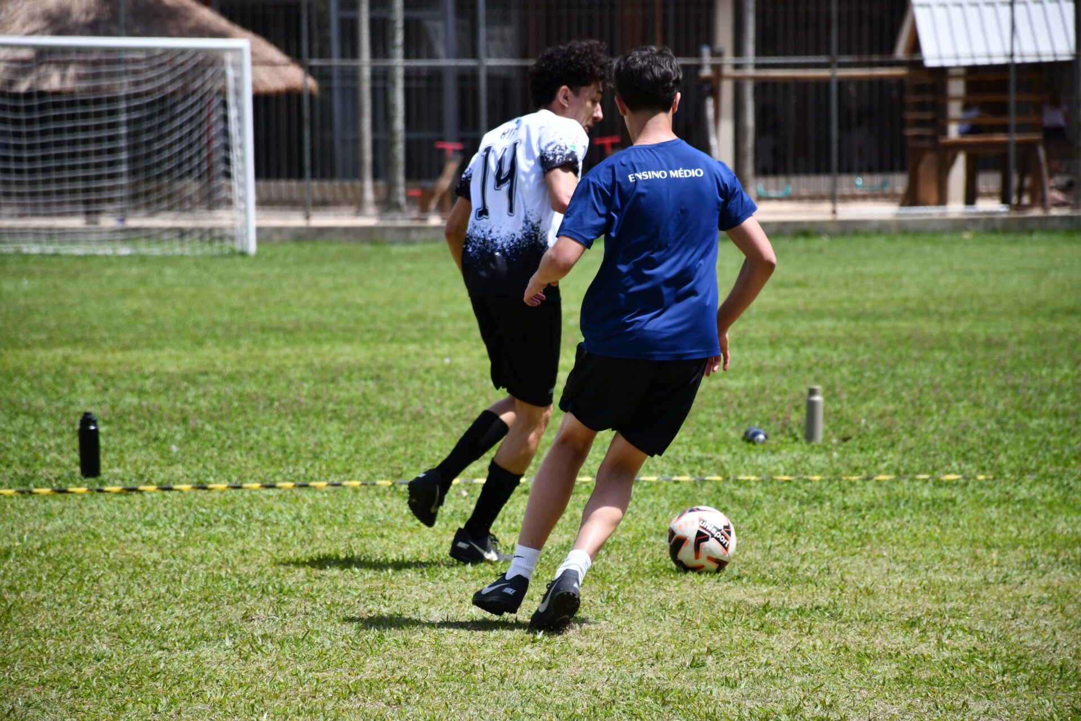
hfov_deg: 9.8
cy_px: 360
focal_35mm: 210
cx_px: 540
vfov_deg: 6.5
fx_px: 6305
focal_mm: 140
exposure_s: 1/1000
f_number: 5.6
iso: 280
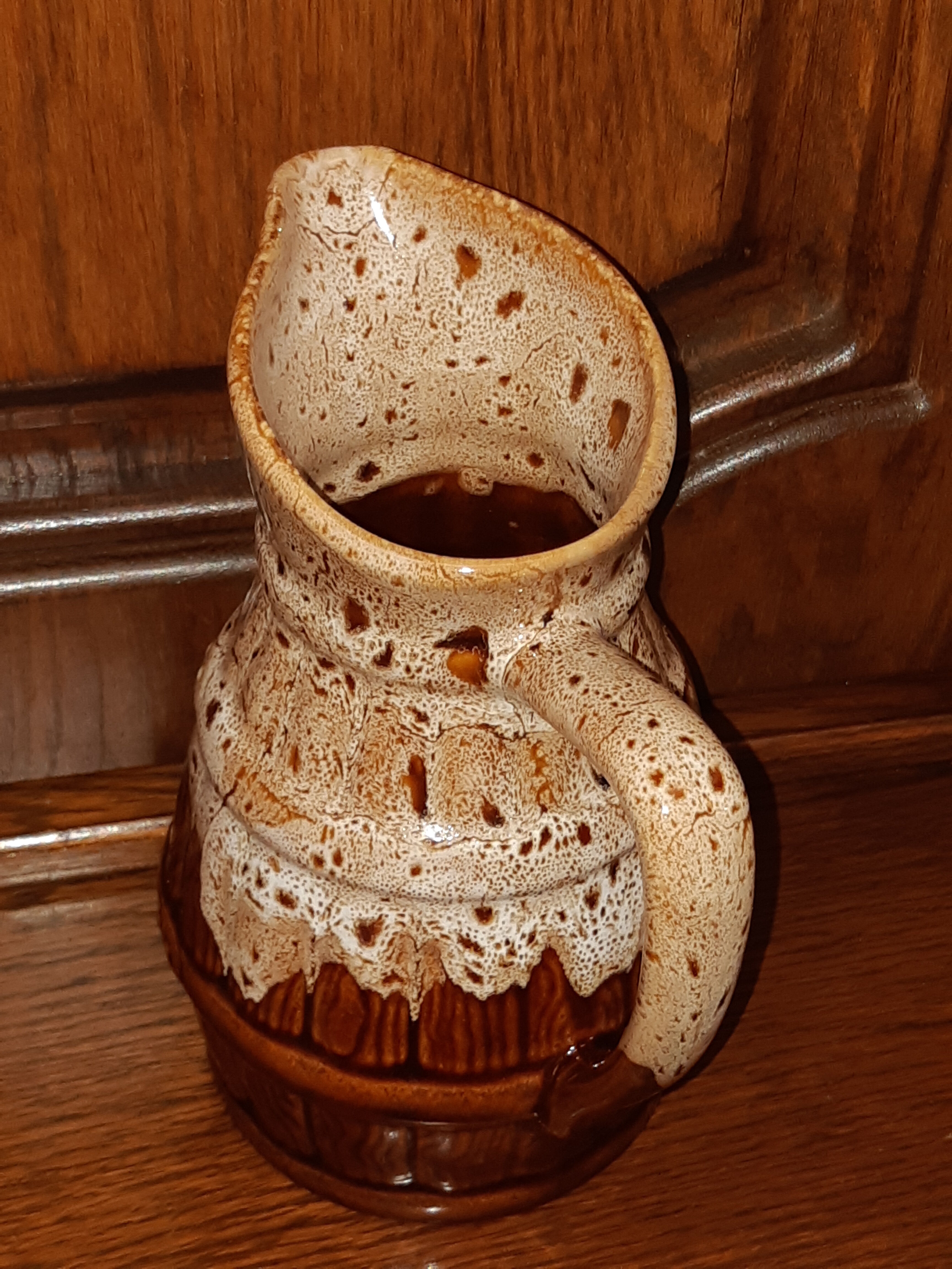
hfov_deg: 53.1
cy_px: 634
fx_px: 953
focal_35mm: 26
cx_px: 476
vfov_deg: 67.3
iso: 64
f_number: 1.7
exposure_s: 1/50
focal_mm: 3.93
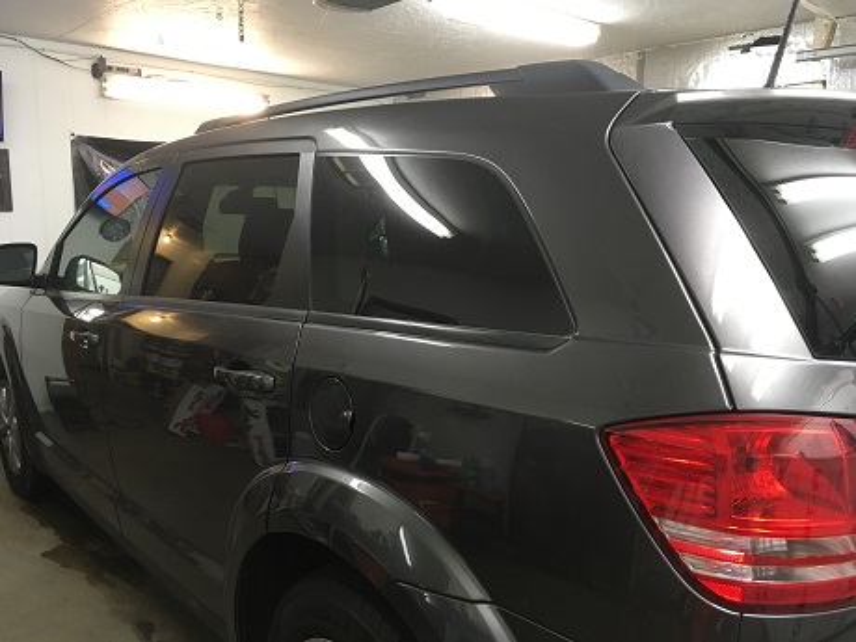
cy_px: 321
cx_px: 428
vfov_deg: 48.2
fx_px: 717
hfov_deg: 61.7
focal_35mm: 29
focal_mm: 4.15
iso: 100
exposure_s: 1/30
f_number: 2.2
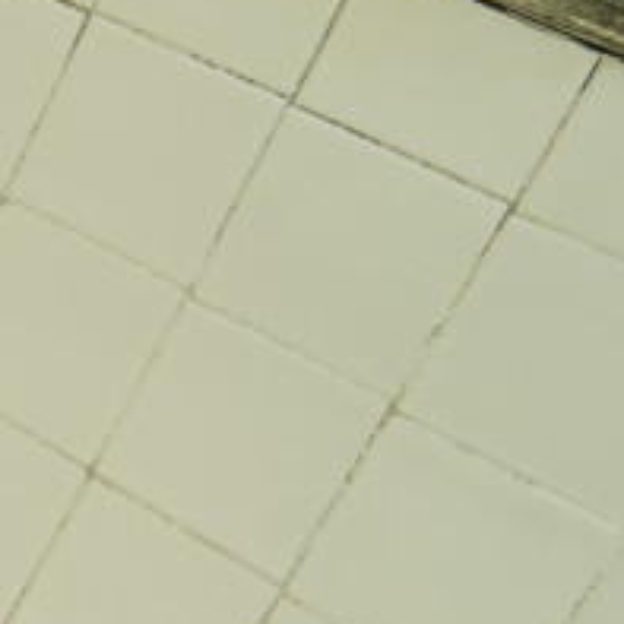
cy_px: 519
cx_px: -2002
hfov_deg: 7.7
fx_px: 2529
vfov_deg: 14.0
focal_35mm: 124
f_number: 11
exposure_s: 1/50
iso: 250
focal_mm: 14
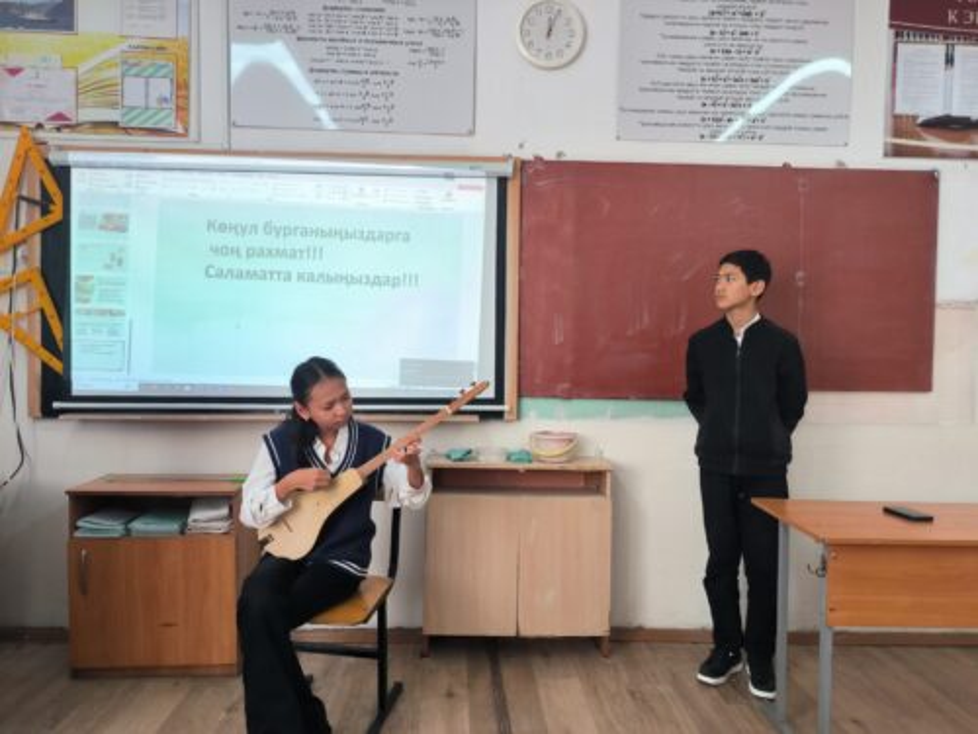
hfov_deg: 71.6
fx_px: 678
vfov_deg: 56.8
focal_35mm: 24
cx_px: 489
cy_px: 367
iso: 292
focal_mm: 5.24
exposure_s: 1/90
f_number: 1.7
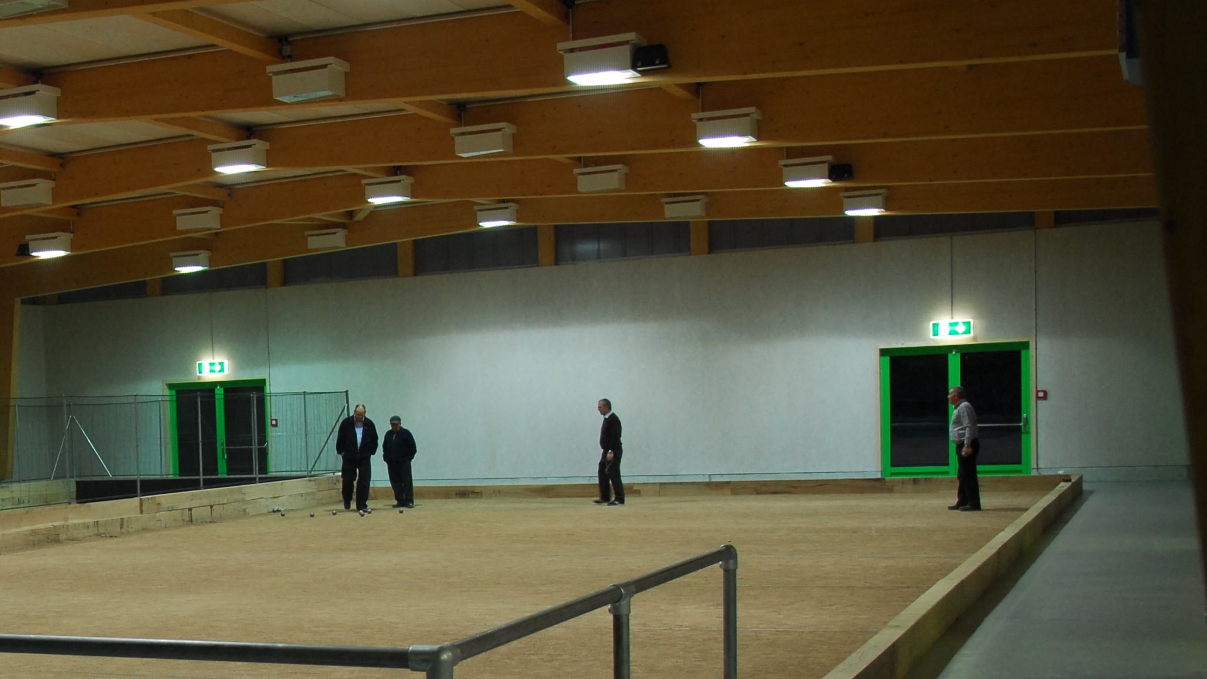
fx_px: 1792
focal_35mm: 56
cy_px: 537
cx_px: 104
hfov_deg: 34.9
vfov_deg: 21.2
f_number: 3.3
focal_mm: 19
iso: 400
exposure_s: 1/45
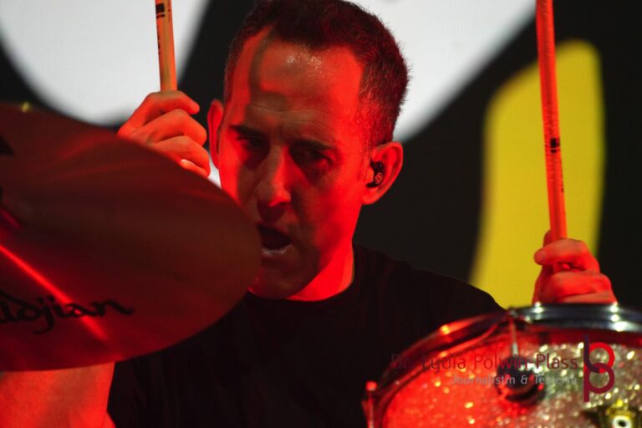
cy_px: 214
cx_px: 321
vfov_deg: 3.7
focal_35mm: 368
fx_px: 6553
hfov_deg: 5.6
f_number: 6.3
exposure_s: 1/400
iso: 2000
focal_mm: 245
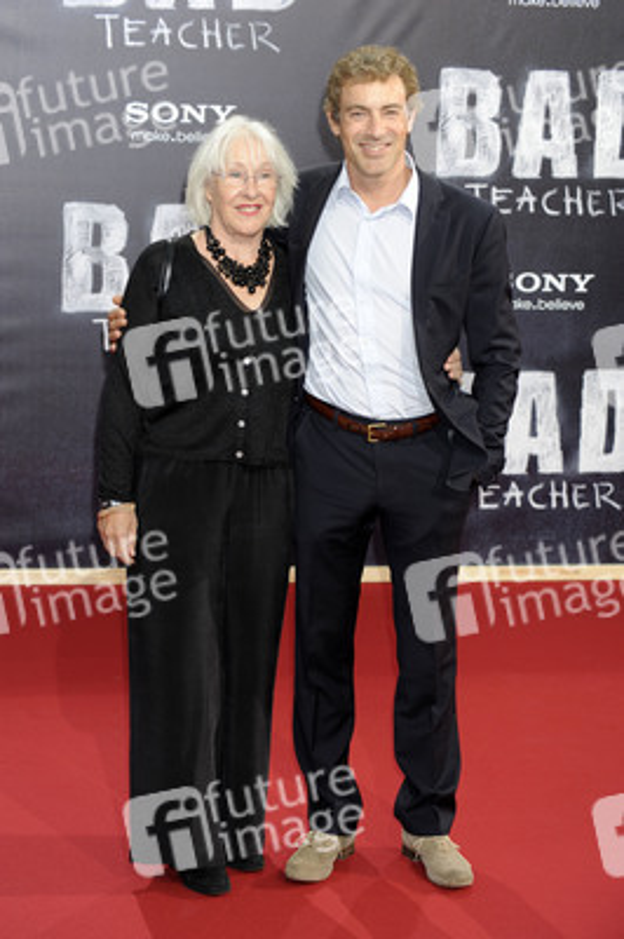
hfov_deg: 18.2
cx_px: 312
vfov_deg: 27.0
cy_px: 470
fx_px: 1953
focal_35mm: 75
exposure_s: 1/160
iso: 400
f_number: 5.6
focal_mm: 75
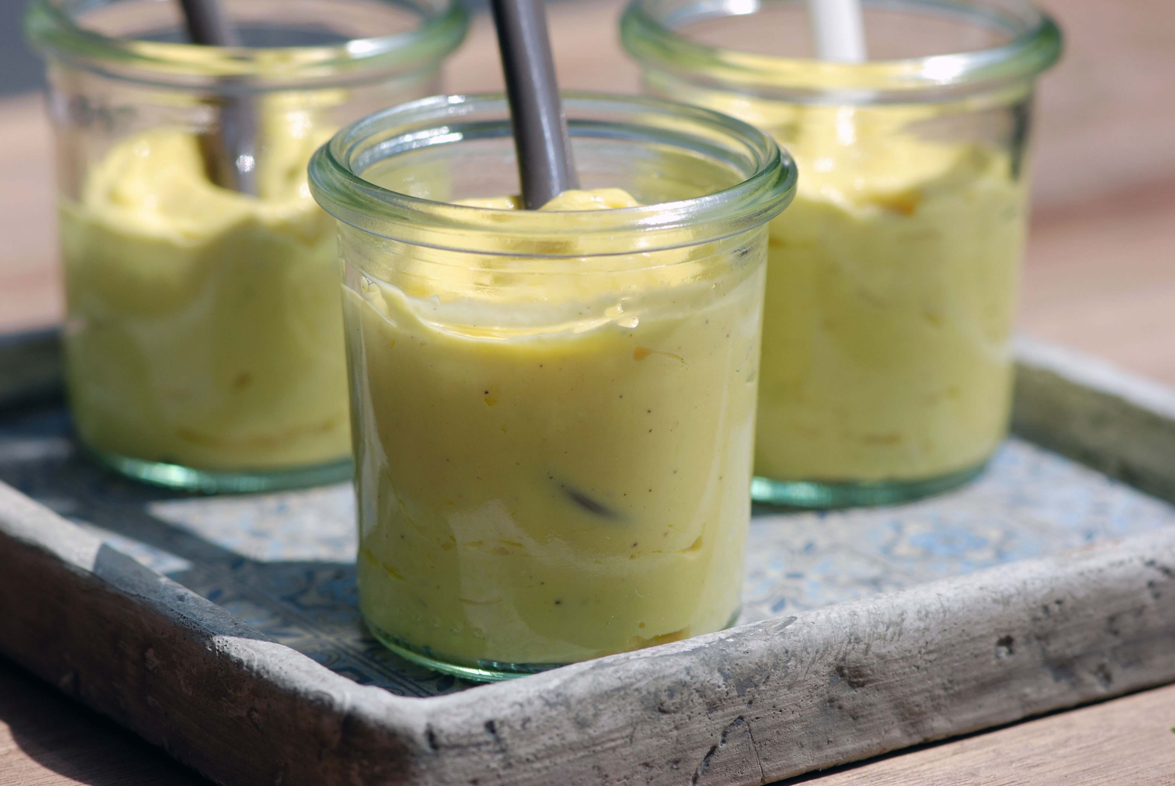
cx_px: 588
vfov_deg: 8.7
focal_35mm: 158
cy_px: 393
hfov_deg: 13.0
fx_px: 5147
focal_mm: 105
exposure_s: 1/640
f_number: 6.3
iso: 100
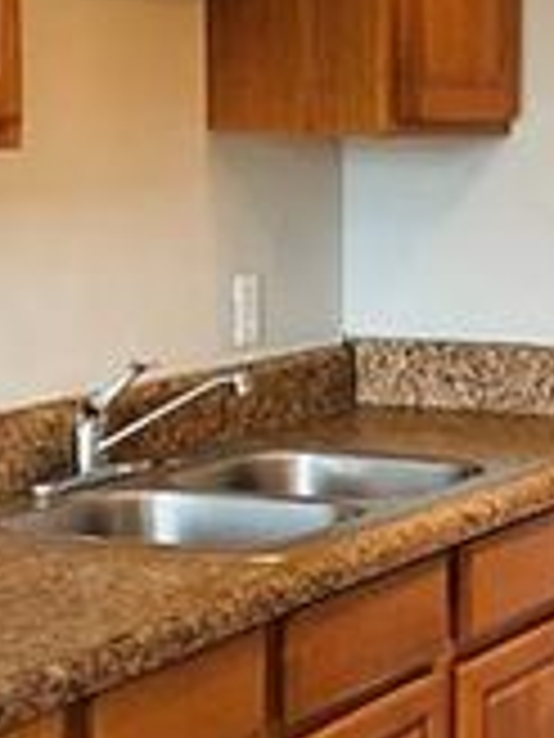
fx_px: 2518
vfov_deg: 16.7
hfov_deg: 12.1
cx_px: 766
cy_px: 371
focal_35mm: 118
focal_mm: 3
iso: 80
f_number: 1.8
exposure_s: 1/60
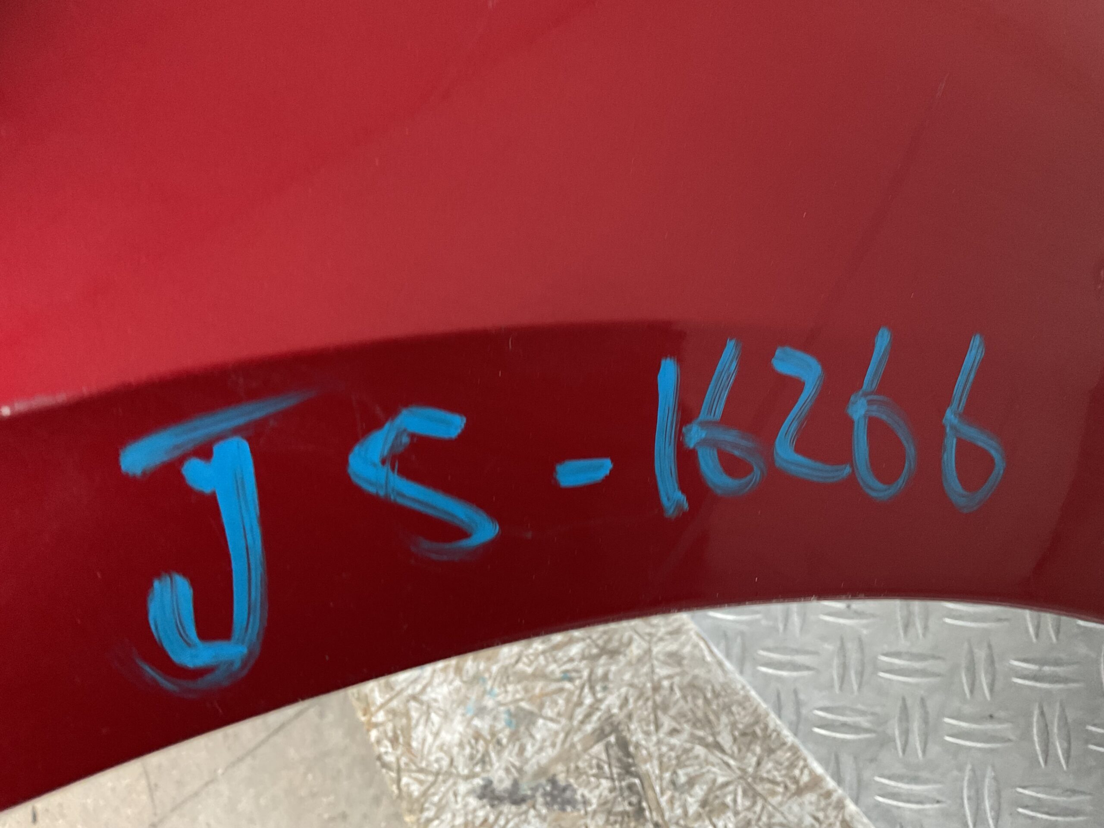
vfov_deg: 48.2
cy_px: 414
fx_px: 925
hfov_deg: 61.7
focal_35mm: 29
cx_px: 552
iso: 320
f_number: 1.8
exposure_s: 1/40
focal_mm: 3
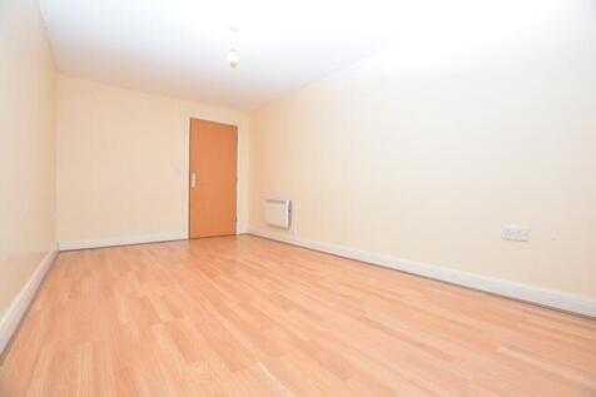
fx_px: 248
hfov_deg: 100.4
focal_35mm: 15
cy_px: 198
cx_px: 298
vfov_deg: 77.3
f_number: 4.5
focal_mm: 10
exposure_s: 1/80
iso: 800
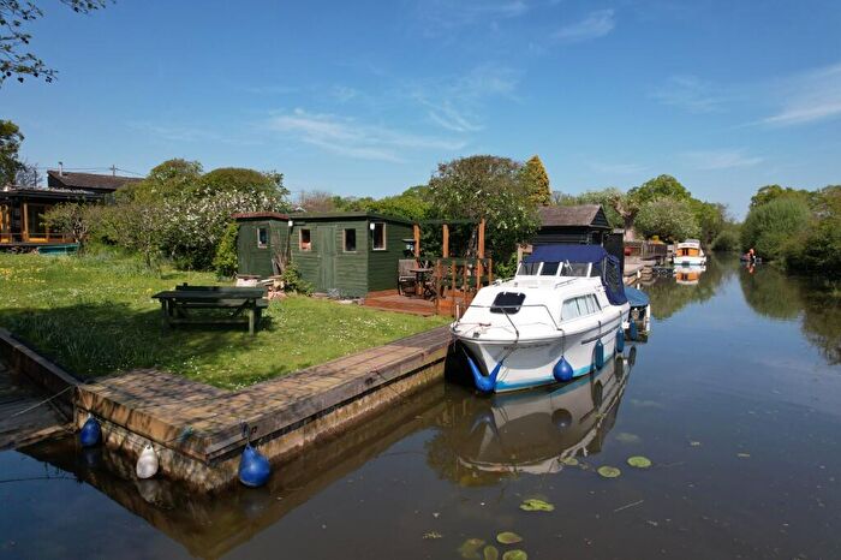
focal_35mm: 22
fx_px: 514
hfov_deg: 78.6
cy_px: 280
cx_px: 420
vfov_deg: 57.2
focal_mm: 8.38
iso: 110
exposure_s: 1/125
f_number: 2.8
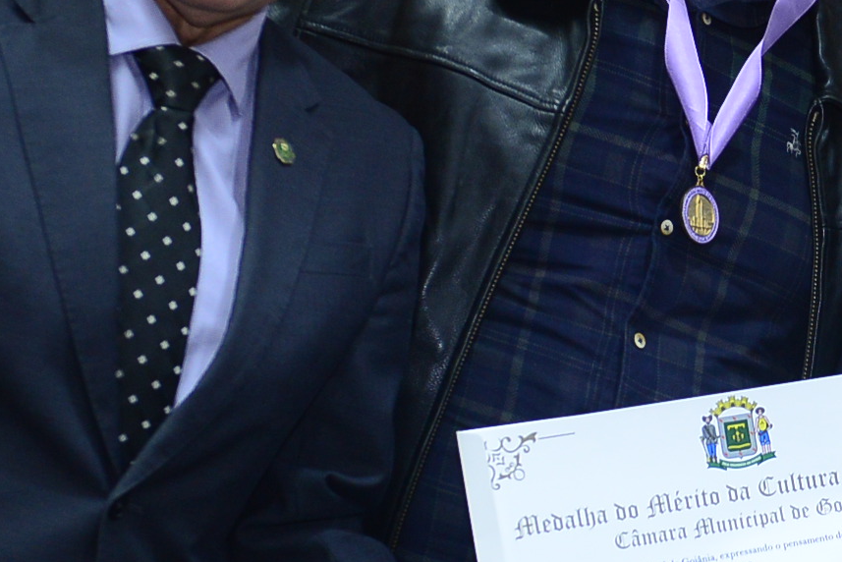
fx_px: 3696
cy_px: 302
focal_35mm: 158
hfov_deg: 12.8
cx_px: 922
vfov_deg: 8.7
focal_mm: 45
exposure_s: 1/125
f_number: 4
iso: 1600
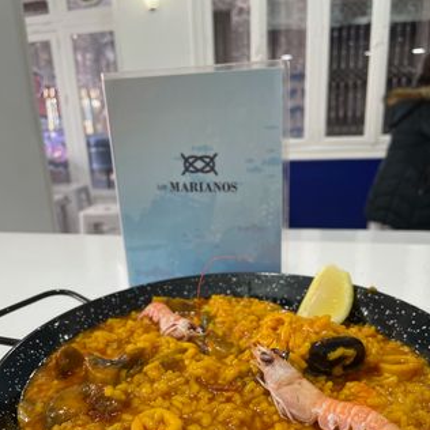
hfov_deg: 52.5
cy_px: 280
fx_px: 436
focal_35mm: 31
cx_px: 214
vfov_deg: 51.7
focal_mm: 4.2
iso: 64
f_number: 1.6
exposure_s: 1/50
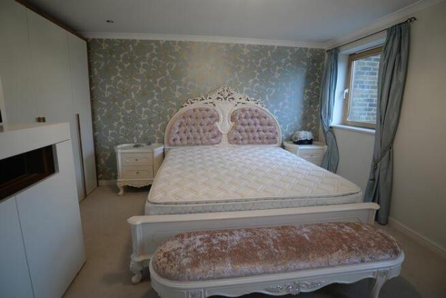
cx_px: 223
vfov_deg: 67.4
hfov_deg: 90.0
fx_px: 223
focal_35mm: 18
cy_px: 149
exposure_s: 1/10
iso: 100
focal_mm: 18
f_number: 3.5
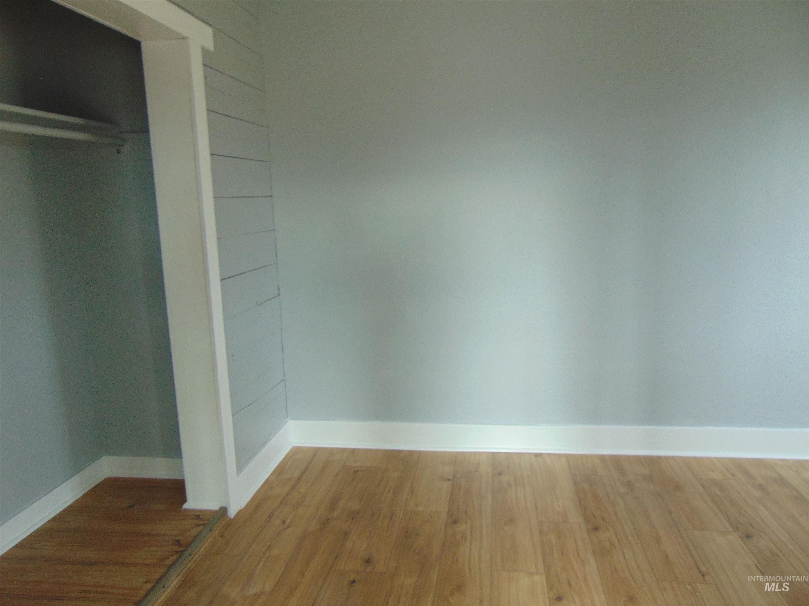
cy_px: 303
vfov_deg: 54.9
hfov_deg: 69.4
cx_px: 404
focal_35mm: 25
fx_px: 584
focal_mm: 4.5
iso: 100
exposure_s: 1/30
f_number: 3
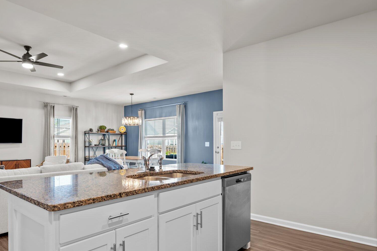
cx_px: 149
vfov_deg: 57.0
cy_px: 145
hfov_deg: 77.6
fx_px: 230
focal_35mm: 22
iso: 400
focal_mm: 16
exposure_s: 1/5
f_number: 4
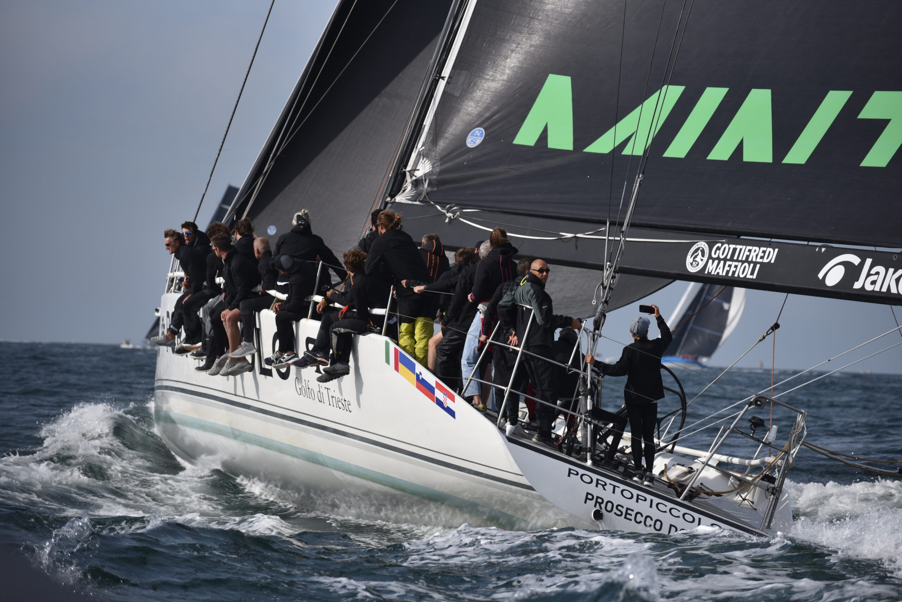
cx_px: 451
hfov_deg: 14.1
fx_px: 3634
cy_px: 301
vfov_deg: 9.5
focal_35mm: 145
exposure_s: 1/4000
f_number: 4.8
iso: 320
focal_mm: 145
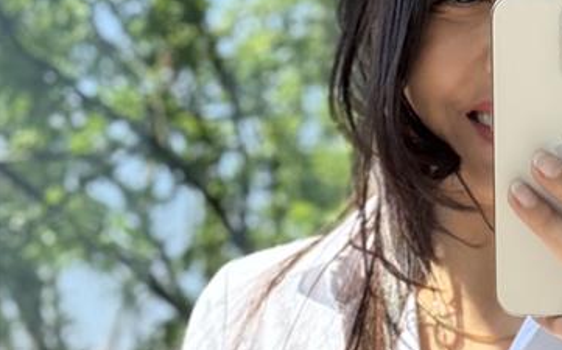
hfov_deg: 11.0
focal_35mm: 188
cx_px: 601
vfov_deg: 6.8
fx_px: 2877
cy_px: 674
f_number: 1.78
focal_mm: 6.76
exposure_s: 1/962
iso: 64
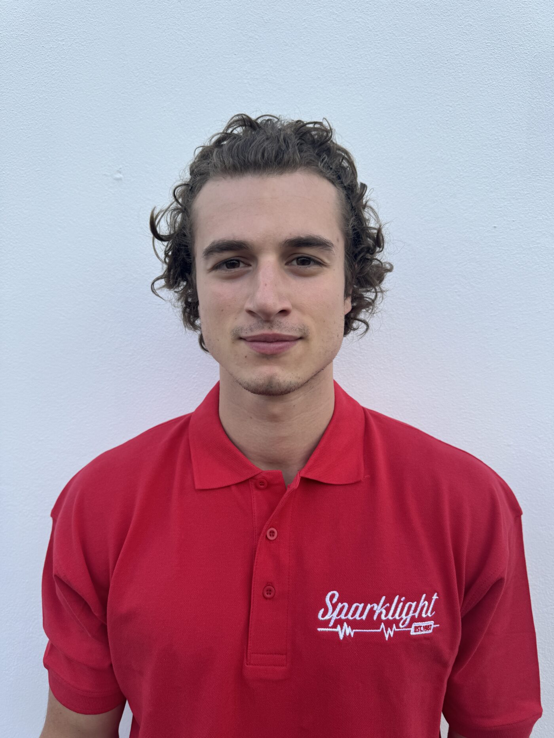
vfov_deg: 71.6
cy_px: 369
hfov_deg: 56.8
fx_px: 512
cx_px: 277
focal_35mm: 24
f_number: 1.78
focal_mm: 6.76
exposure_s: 1/952
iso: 80
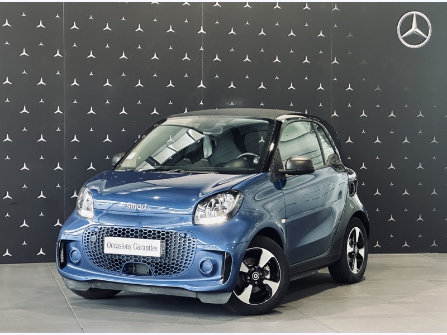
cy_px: 168
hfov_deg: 25.3
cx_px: 224
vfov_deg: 19.1
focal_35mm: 77
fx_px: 994
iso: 500
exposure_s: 1/45
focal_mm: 9
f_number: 2.8
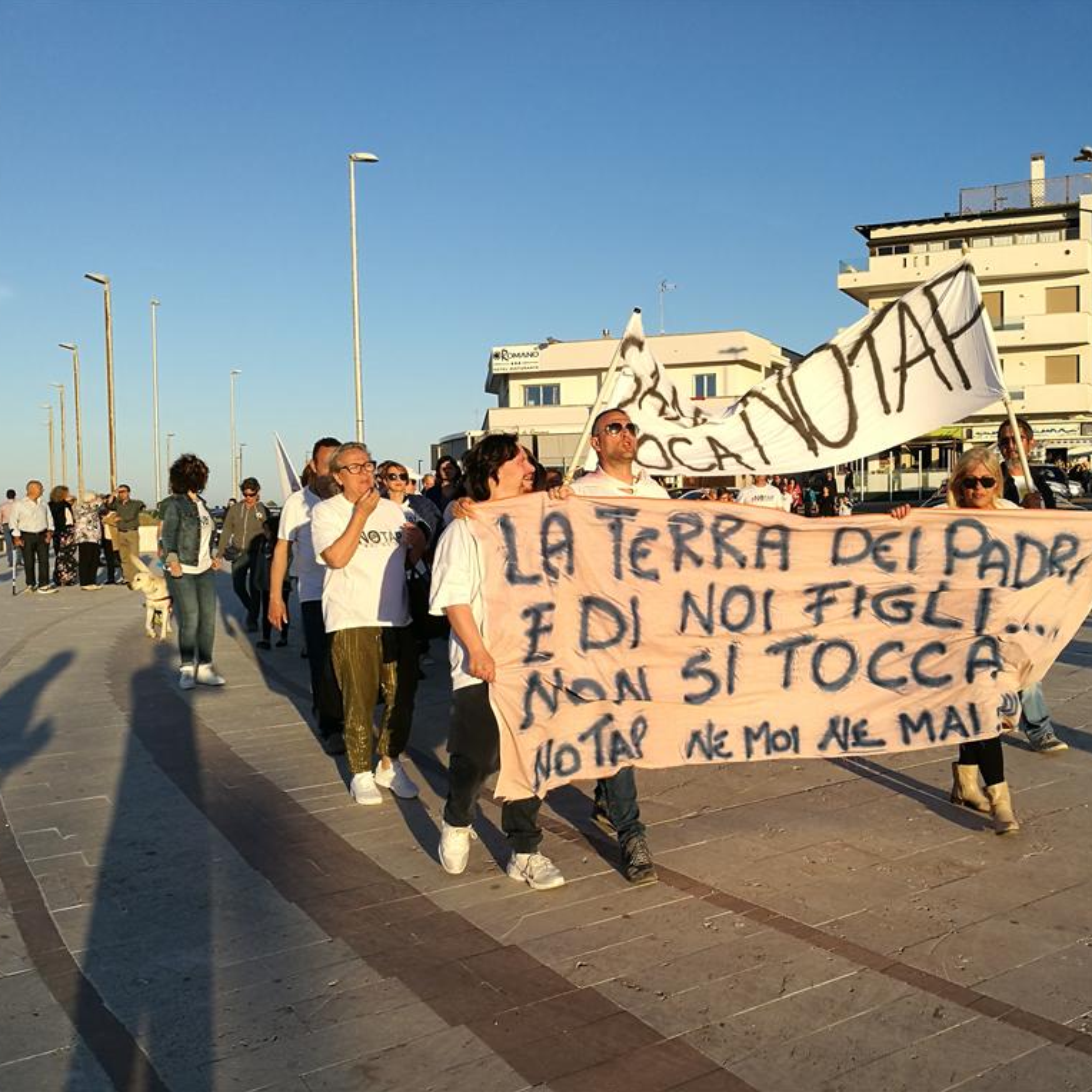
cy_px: 545
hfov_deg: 50.7
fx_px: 1142
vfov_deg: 51.1
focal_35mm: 32
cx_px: 665
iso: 50
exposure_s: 1/653
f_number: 2.2
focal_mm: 4.5
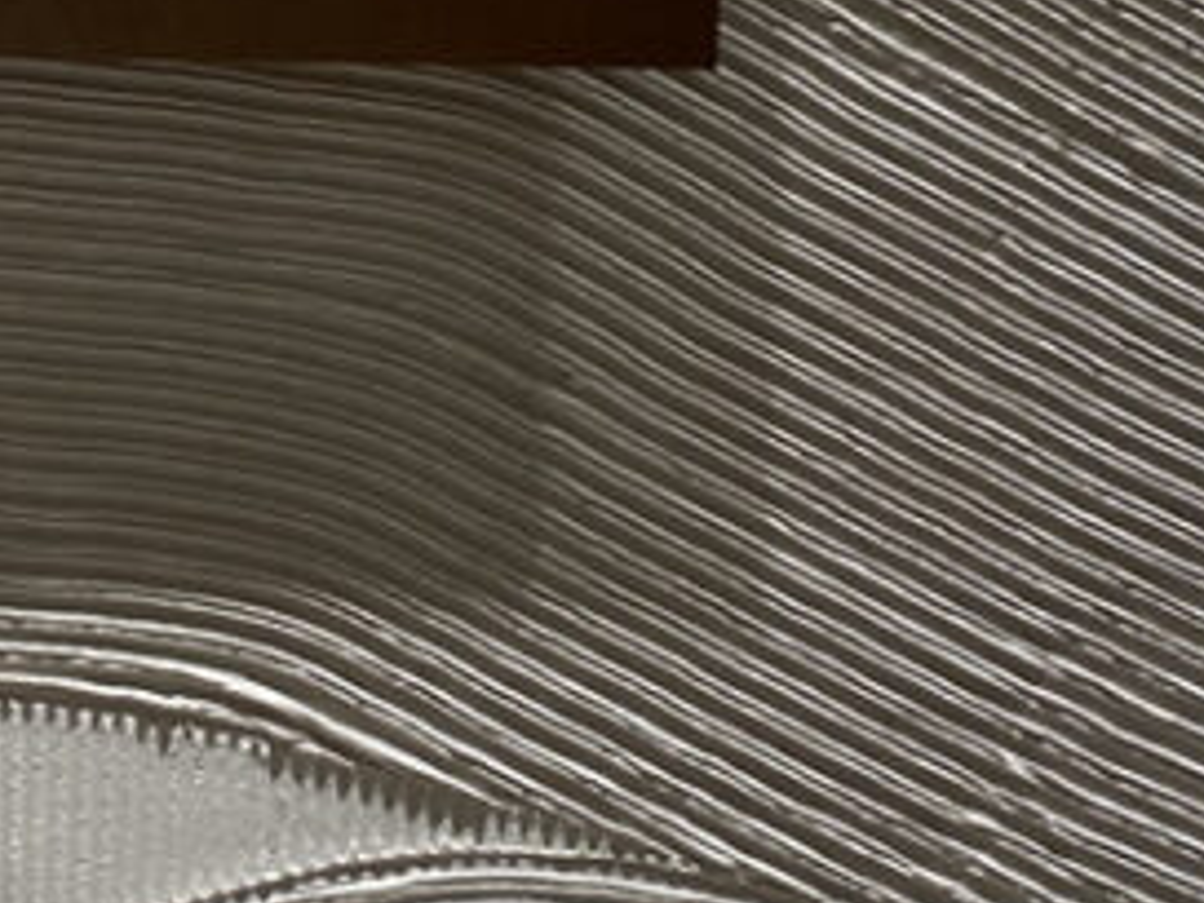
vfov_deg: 13.2
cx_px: -319
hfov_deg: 17.1
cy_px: -193
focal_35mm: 109
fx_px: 3791
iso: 64
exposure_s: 1/60
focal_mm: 4.25
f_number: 1.8
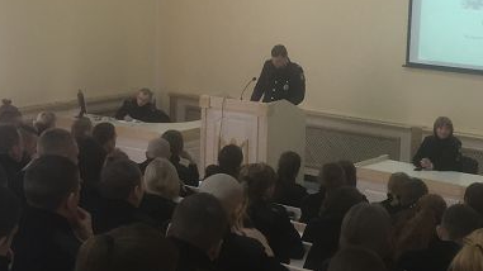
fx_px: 1088
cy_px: 127
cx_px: 270
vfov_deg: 14.2
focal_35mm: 85
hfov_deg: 25.0
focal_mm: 4.15
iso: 125
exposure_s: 1/33
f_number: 2.2
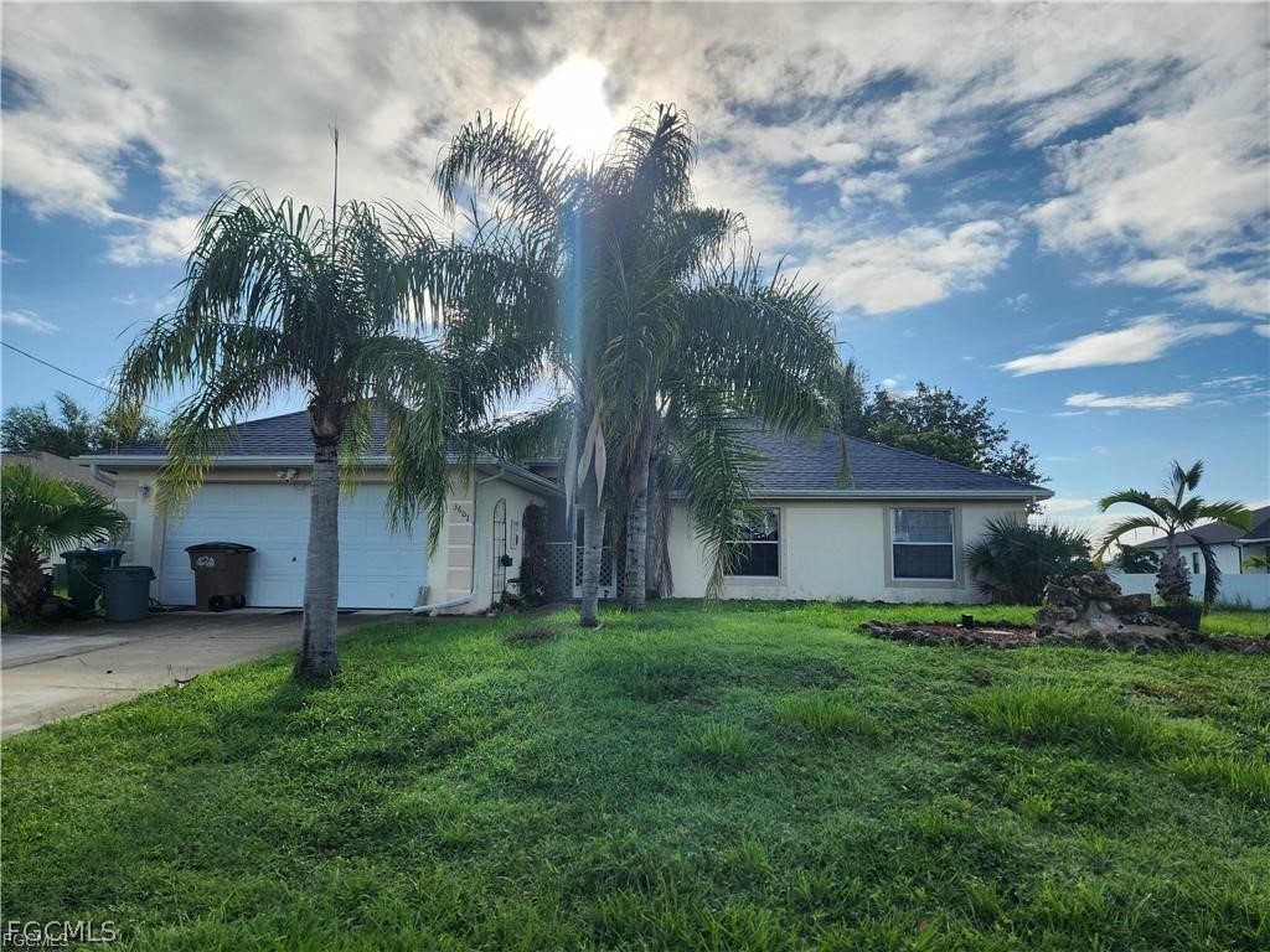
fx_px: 844
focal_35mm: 23
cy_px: 476
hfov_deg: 73.9
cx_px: 635
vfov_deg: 58.9
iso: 20
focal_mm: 5.4
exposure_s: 1/2410
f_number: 1.8
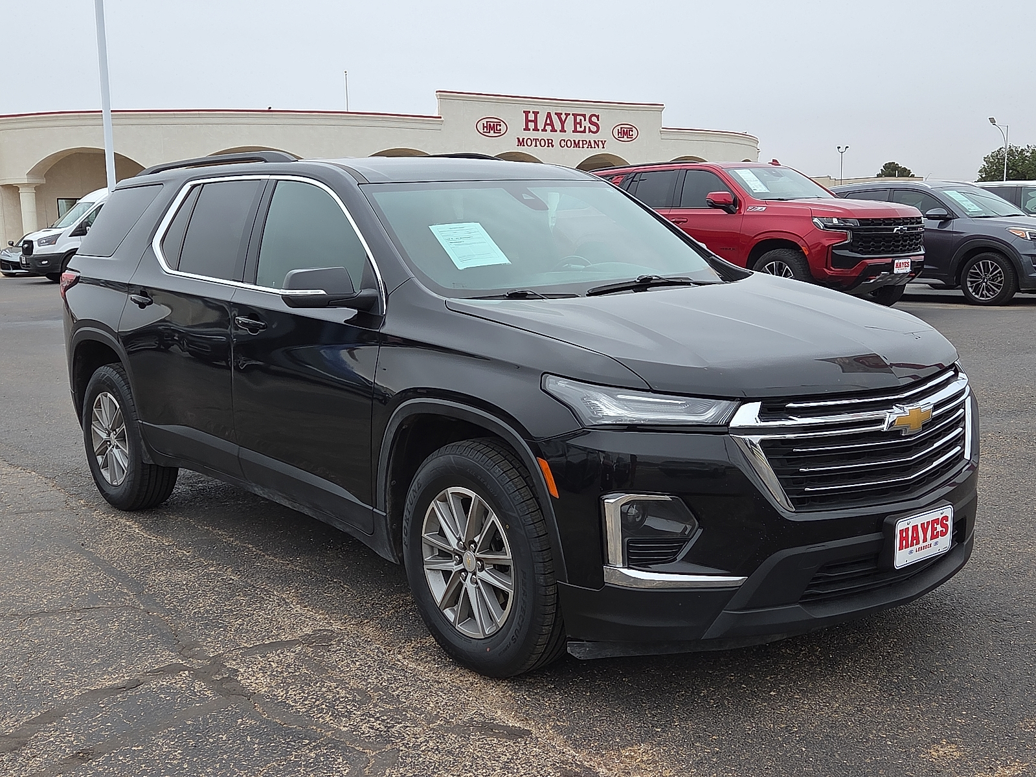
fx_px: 1167
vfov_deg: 36.8
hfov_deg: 47.9
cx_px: 518
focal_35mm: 39
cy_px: 388
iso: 76
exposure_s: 1/1000
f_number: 1.8
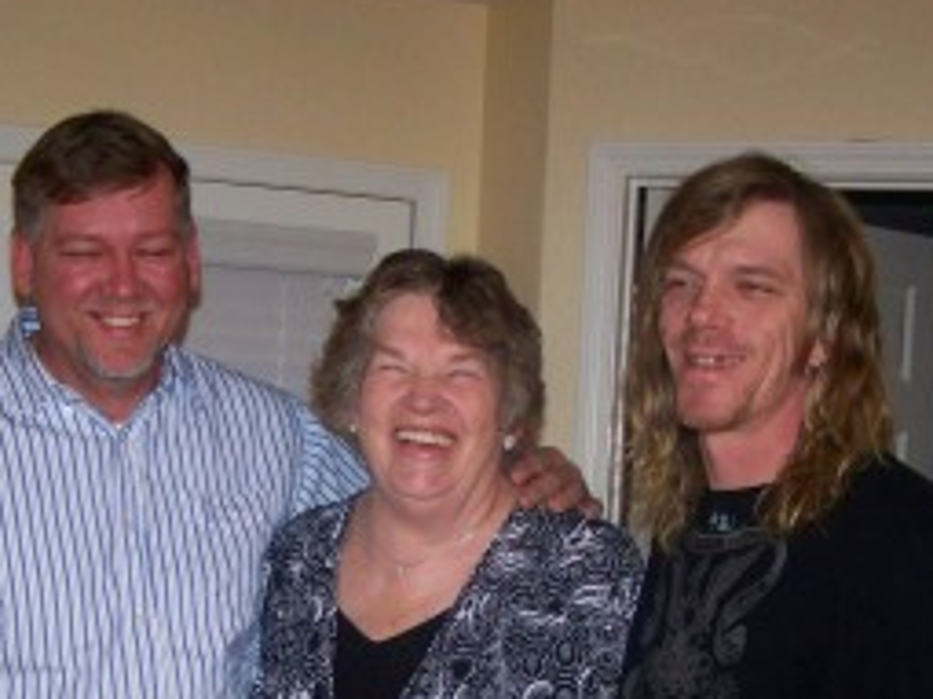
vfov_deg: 21.5
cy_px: 598
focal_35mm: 67
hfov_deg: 28.9
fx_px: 1805
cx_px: 399
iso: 200
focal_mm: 6.3
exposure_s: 1/30
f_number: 2.8
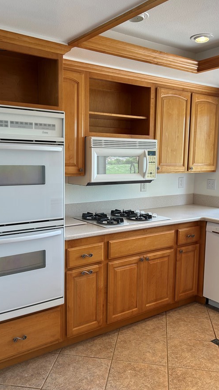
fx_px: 341
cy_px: 206
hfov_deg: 35.6
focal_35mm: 33
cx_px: 102
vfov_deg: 59.5
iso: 32
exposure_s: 1/144
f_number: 1.5
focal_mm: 5.7
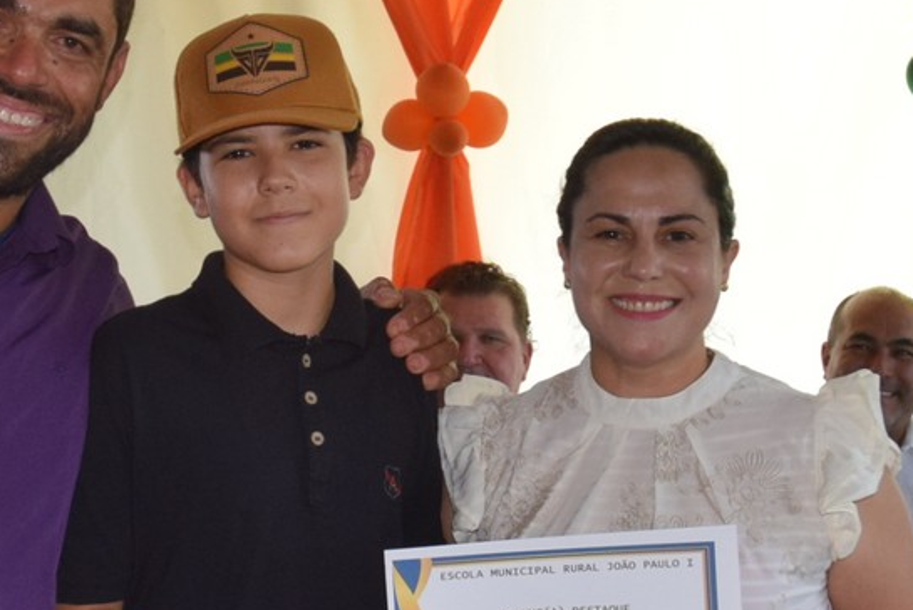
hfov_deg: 22.8
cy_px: 230
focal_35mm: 89
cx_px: 339
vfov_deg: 15.4
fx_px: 2258
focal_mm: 18
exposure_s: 1/100
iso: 800
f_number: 5
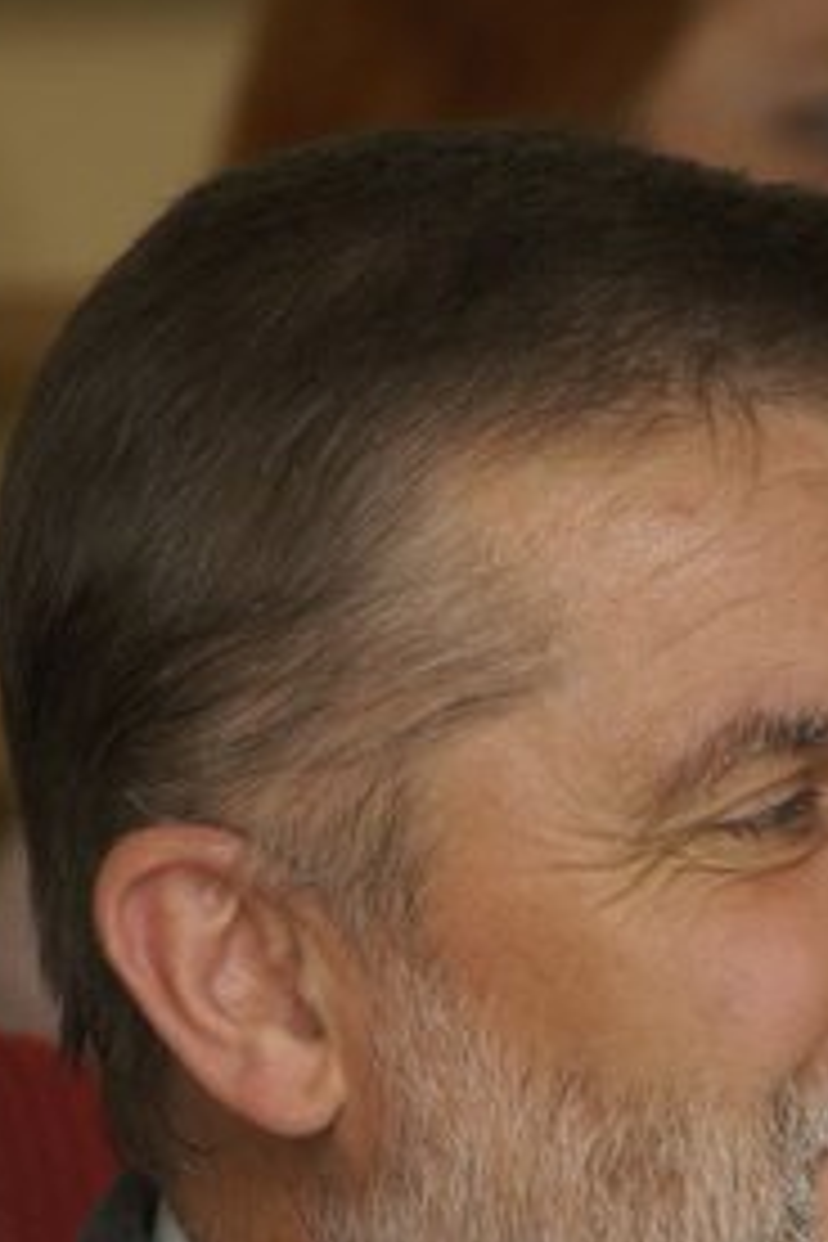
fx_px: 30841
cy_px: 1042
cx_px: 466
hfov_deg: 1.5
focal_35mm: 894
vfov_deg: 2.3
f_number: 13
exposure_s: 1/160
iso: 800
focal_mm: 300
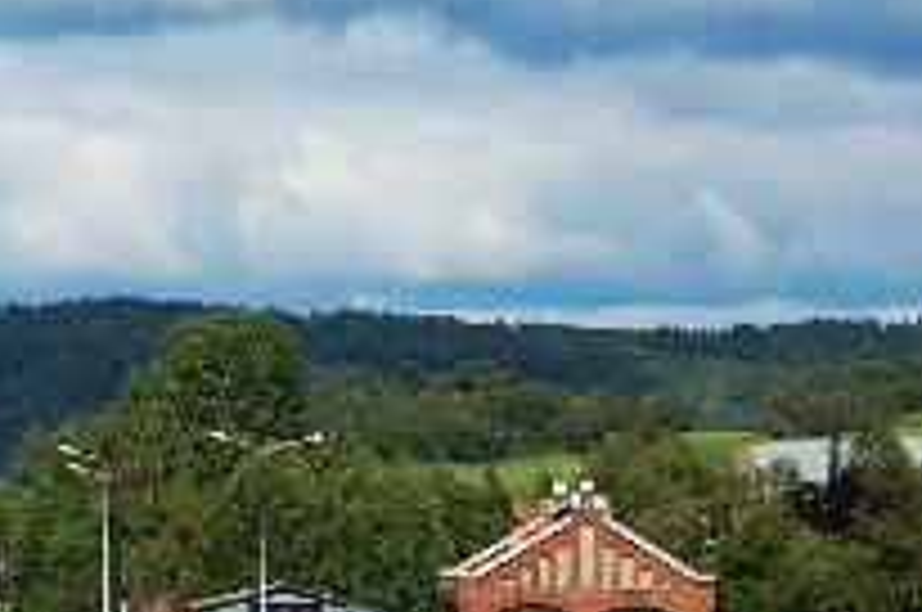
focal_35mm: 297
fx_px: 7589
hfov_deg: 6.8
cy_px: 637
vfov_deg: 4.6
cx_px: -513
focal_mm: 55
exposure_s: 1/320
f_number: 11
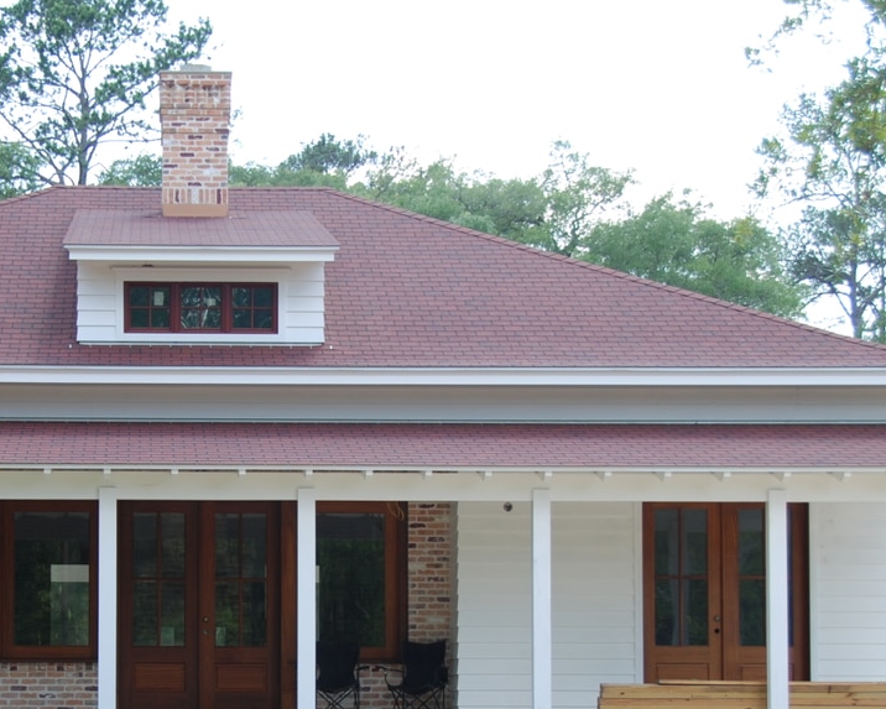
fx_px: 2623
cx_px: 235
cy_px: 558
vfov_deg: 15.3
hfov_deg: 19.1
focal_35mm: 100
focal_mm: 34
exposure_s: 1/125
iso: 100
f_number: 4.2
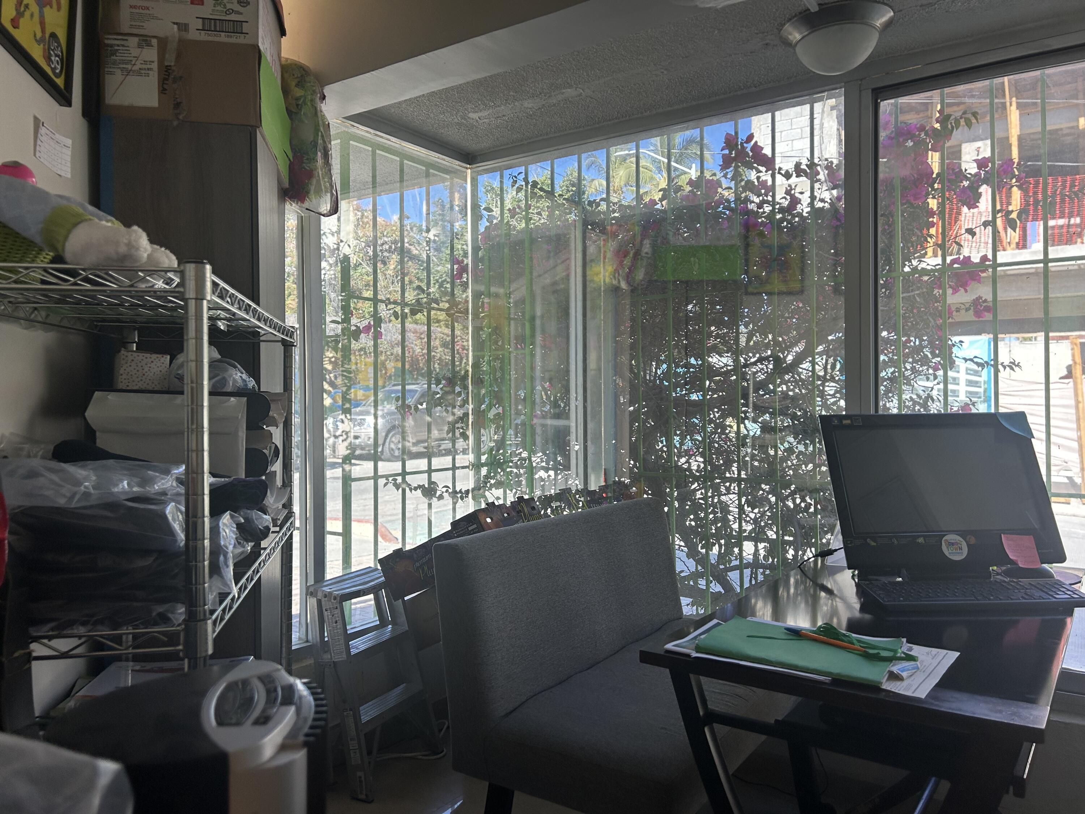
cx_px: 542
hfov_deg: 67.3
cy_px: 407
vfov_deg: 53.1
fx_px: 815
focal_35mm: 26
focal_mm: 5.7
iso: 80
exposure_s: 1/121
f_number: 1.5
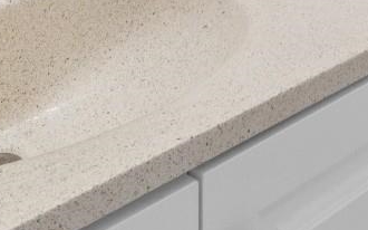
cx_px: 369
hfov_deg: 24.6
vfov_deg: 12.5
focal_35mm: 80
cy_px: -330
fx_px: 802
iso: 100
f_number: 4.8
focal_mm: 11
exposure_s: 2.5
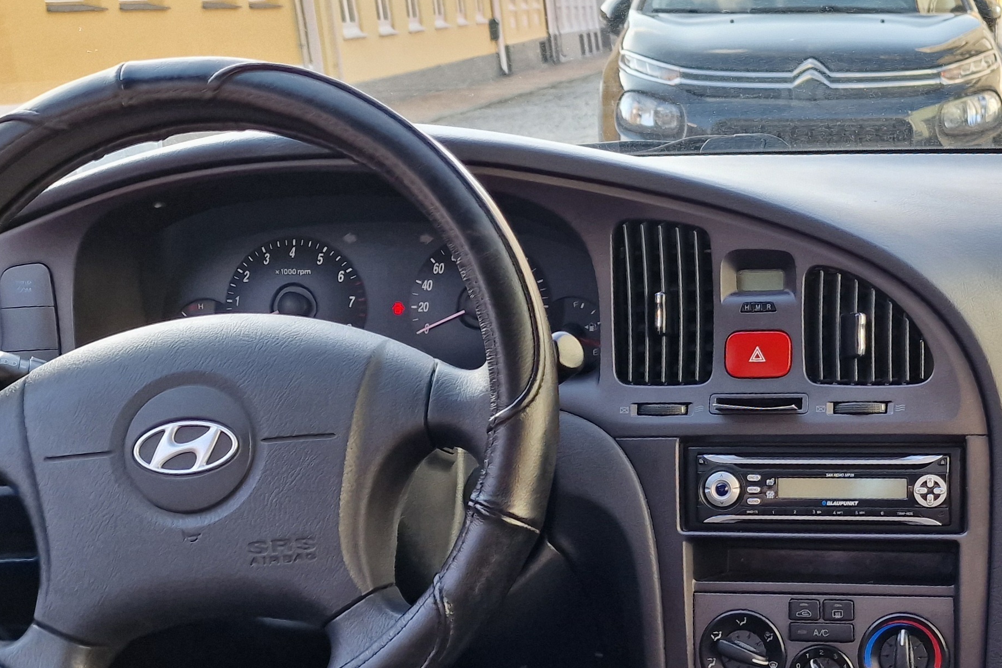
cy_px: 499
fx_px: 1308
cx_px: 770
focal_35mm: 47
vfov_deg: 28.2
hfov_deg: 40.5
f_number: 1.8
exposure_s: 1/182
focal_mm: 6.4
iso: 50
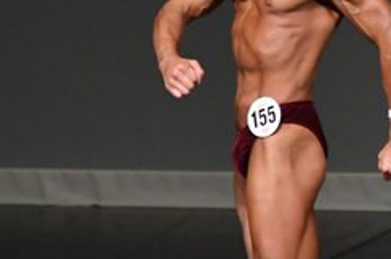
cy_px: 165
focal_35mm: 1097
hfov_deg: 1.9
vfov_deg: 1.2
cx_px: 576
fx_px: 11899
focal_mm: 230
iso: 4000
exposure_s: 1/400
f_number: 5.6
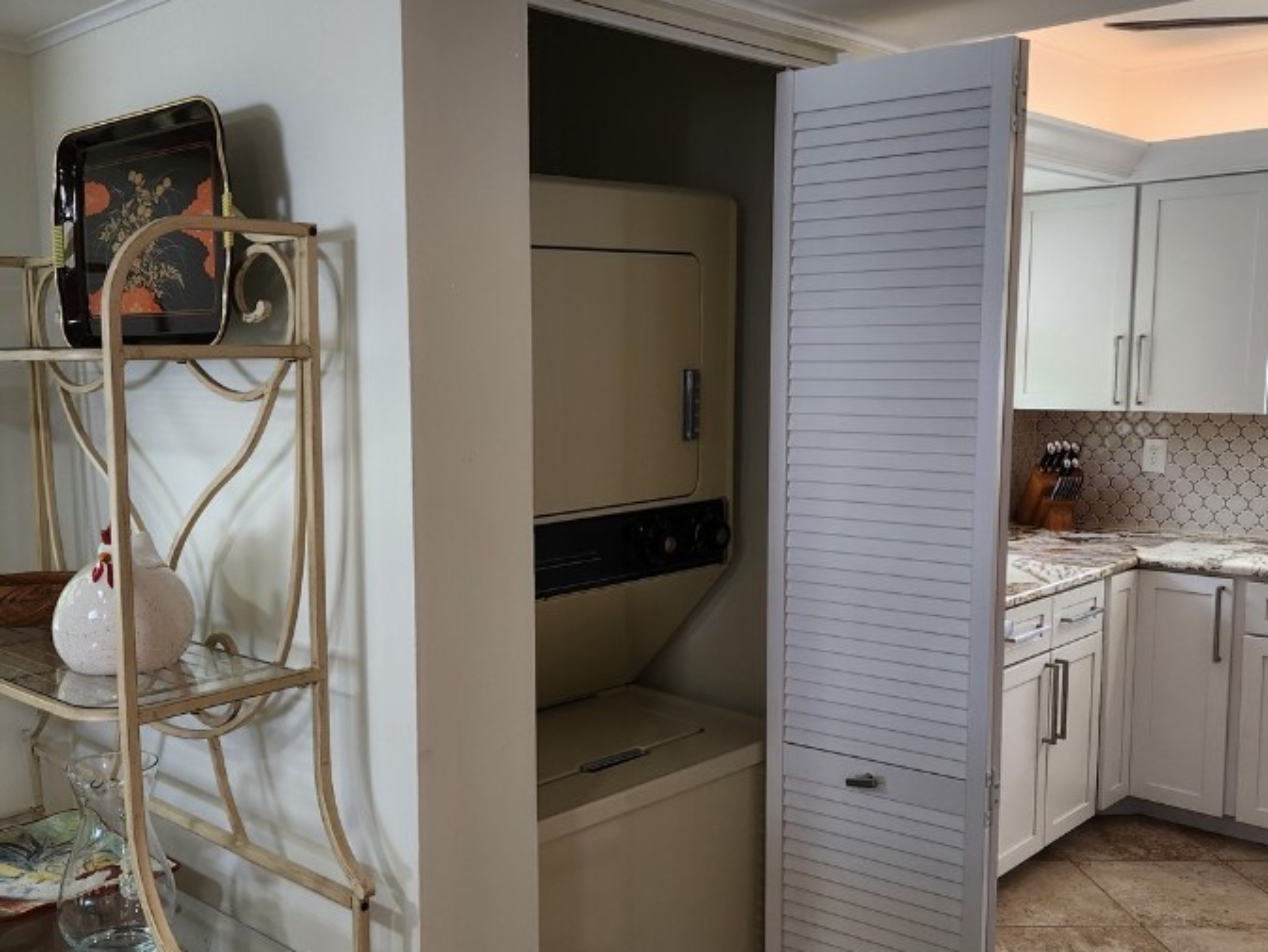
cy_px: 509
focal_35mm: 35
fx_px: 1282
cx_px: 541
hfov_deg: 52.4
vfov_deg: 40.7
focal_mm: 5.4
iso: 125
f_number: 1.8
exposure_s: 1/120
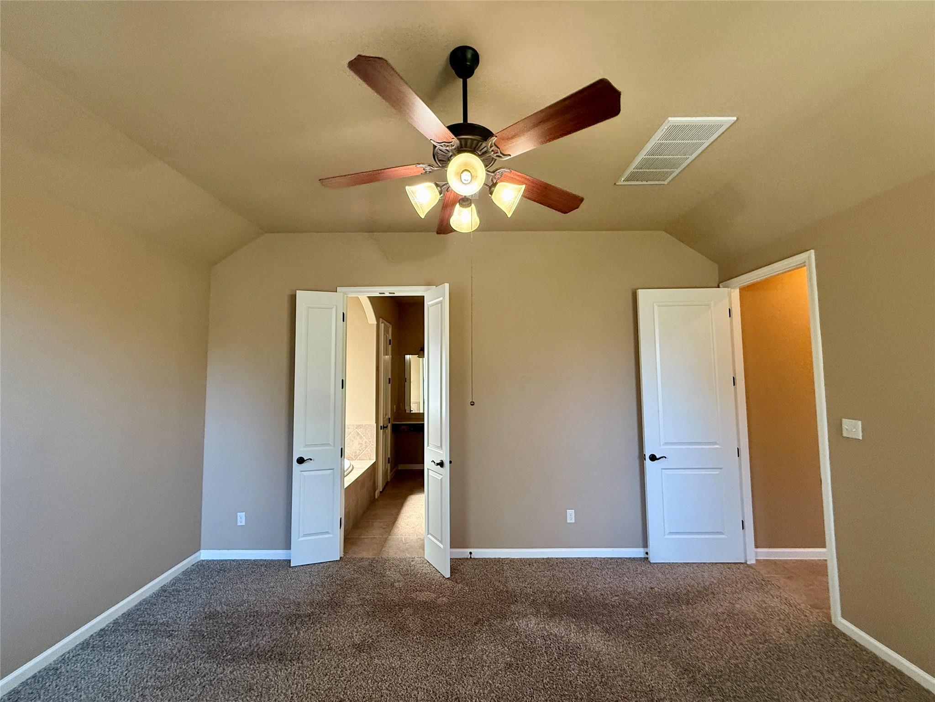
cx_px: 468
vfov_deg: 85.7
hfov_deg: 102.1
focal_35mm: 14
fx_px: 378
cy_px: 351
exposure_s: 1/72
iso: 400
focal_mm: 2.22
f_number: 2.2
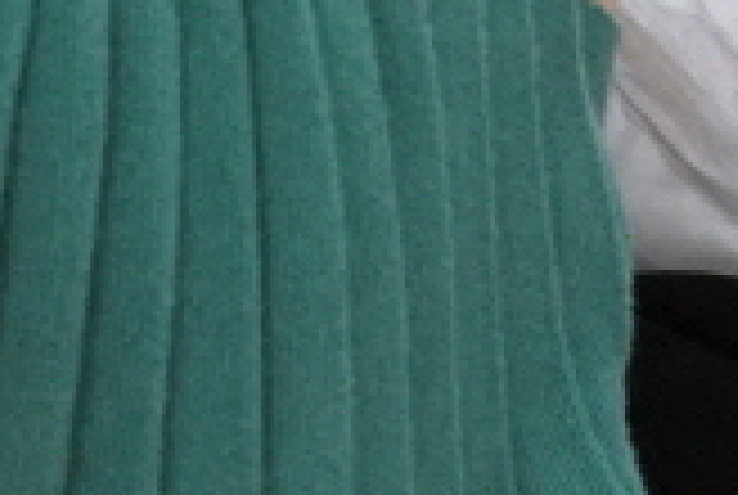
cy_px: -1206
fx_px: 5401
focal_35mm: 263
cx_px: 950
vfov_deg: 4.9
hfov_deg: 7.7
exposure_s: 1/60
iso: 2500
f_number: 6.3
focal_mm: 36
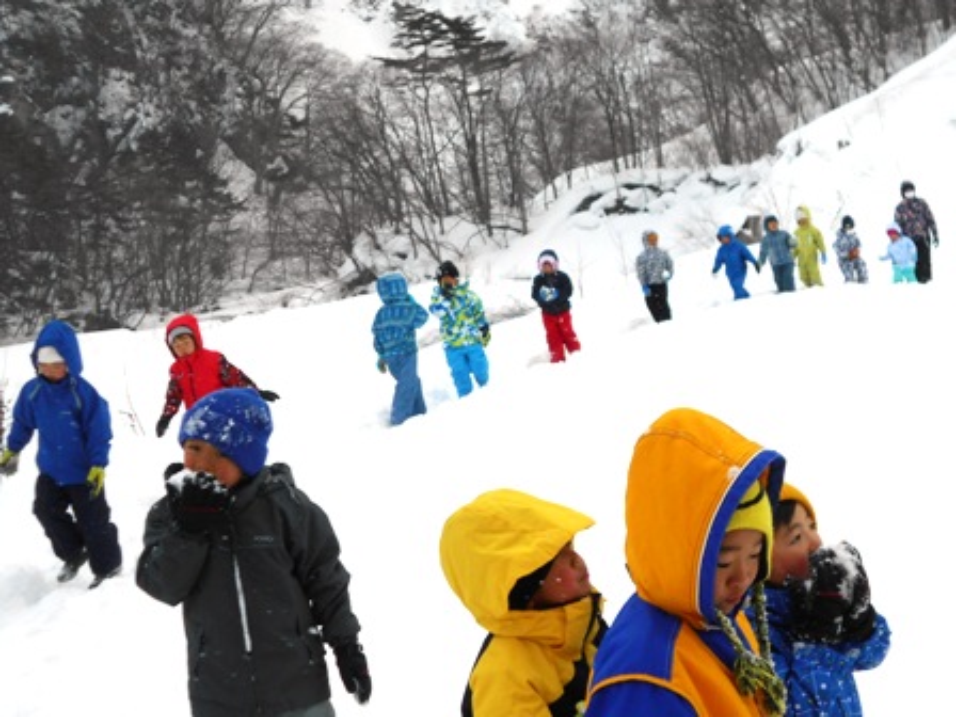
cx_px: 478
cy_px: 358
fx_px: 1602
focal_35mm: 58
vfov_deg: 25.2
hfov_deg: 33.2
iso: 100
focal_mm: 10
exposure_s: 1/250
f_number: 4.9
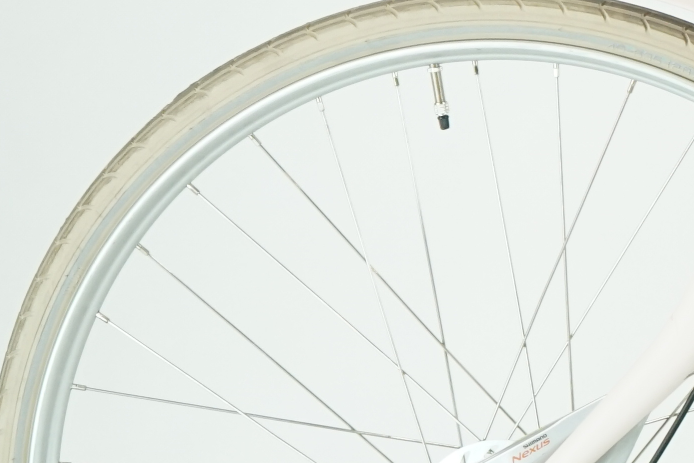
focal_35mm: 238
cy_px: 134
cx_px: 1420
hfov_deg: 8.2
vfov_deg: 5.8
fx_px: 4587
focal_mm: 55
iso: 1600
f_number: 5.6
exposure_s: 1/200
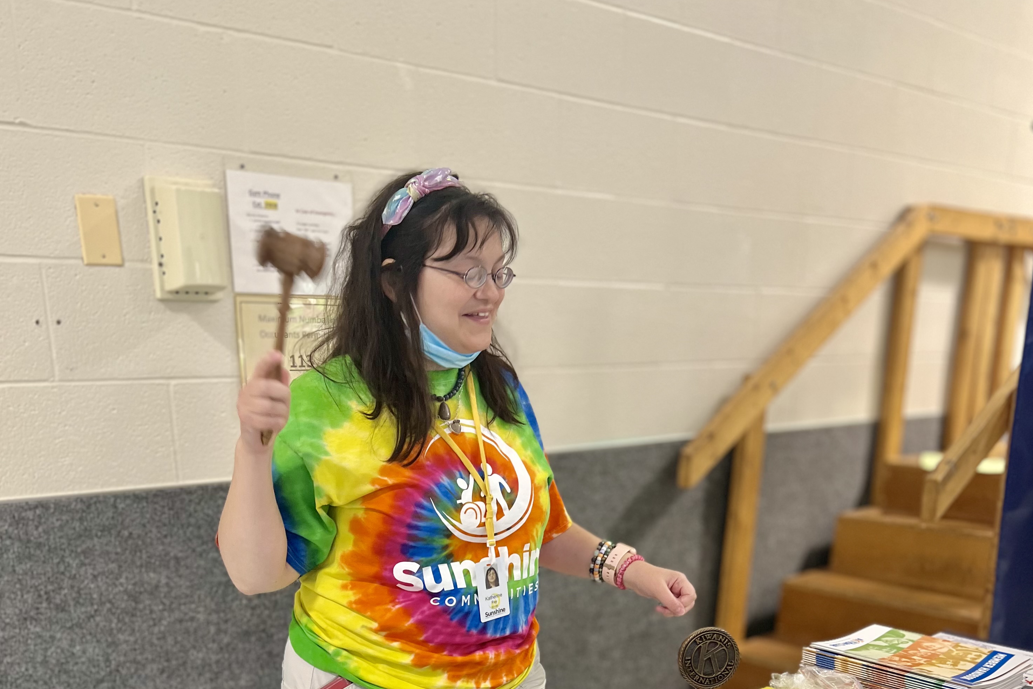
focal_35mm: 37
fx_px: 1062
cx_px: 513
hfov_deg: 51.9
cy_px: 663
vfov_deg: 33.4
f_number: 1.5
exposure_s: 1/60
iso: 100
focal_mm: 5.7
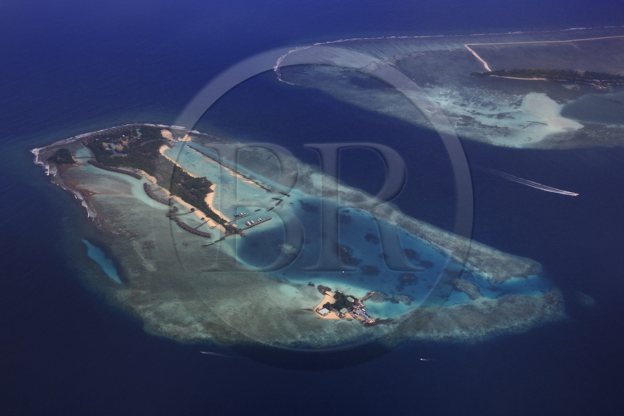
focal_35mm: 34
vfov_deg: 38.9
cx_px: 312
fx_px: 589
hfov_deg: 55.8
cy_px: 208
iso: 400
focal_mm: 34
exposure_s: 1/250
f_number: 7.1
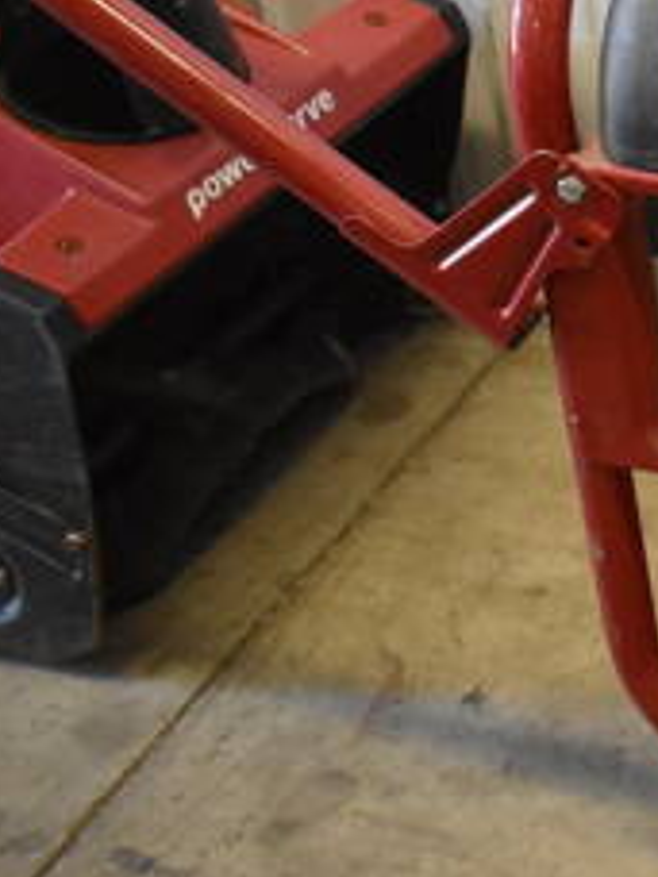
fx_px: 2154
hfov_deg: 15.5
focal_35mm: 85
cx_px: 1081
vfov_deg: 22.9
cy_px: 258
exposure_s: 1/125
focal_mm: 22
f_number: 3.8
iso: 2800
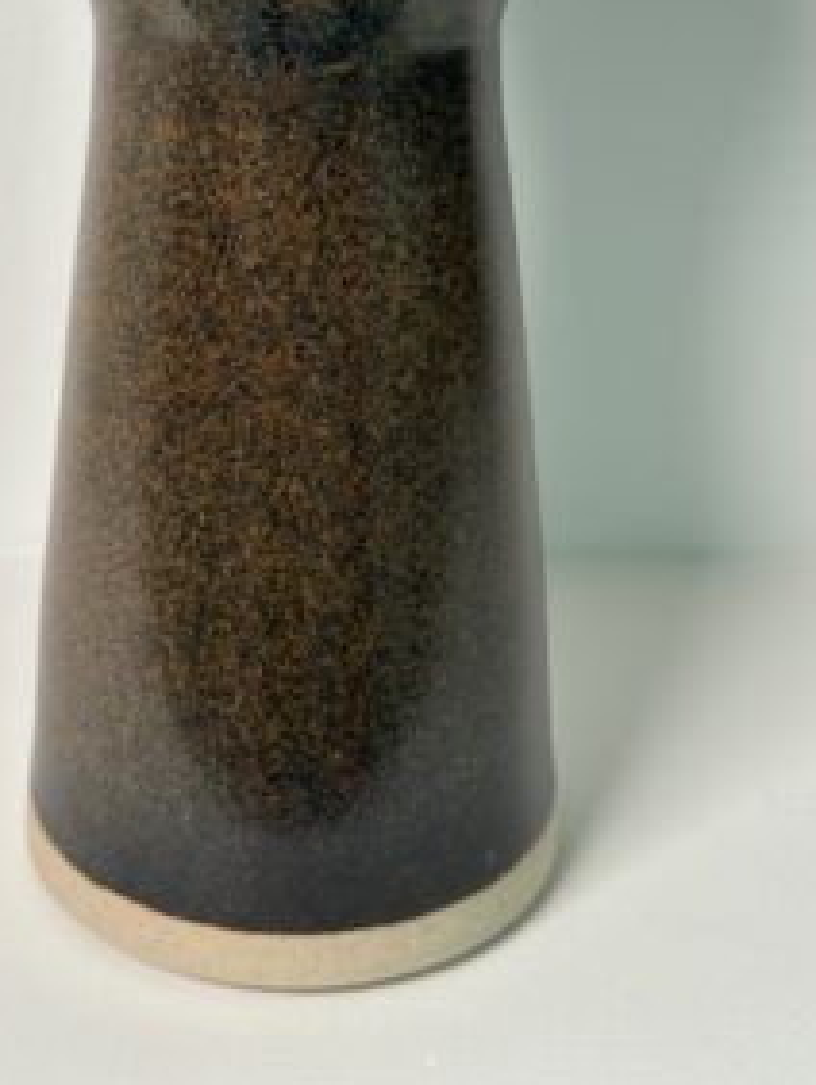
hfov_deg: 21.6
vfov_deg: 28.3
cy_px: 327
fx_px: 2134
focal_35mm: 68
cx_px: 285
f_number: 1.78
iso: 80
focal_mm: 6.86
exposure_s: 1/125
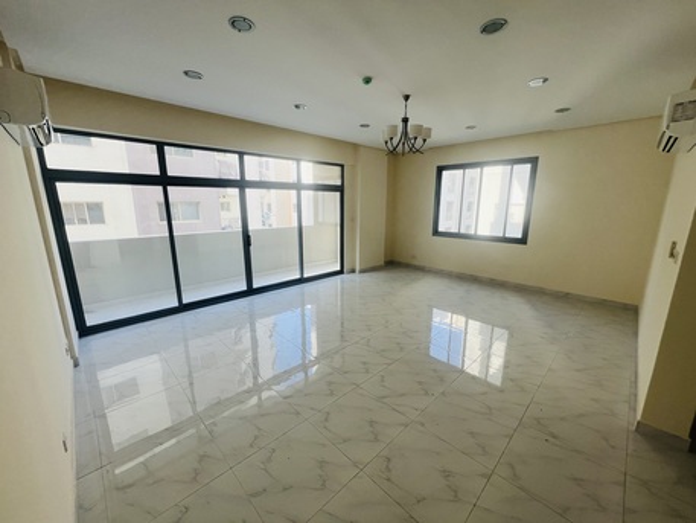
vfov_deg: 89.9
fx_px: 261
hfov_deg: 106.2
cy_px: 262
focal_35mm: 13
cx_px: 348
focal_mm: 1.57
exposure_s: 1/99
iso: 40
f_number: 1.8
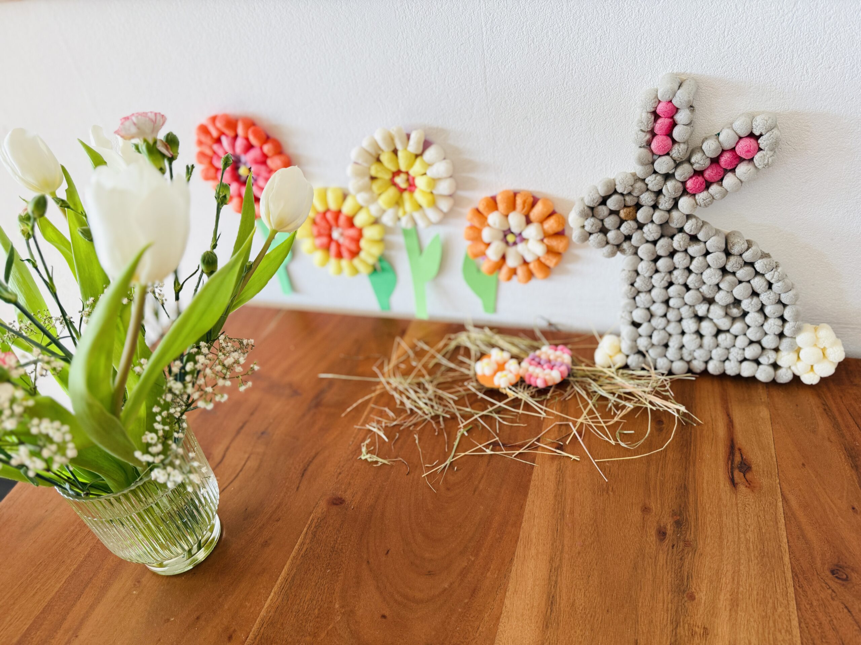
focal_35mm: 24
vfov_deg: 56.8
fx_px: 597
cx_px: 430
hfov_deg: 71.6
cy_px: 322
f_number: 1.78
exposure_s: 1/121
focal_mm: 6.76
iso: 125
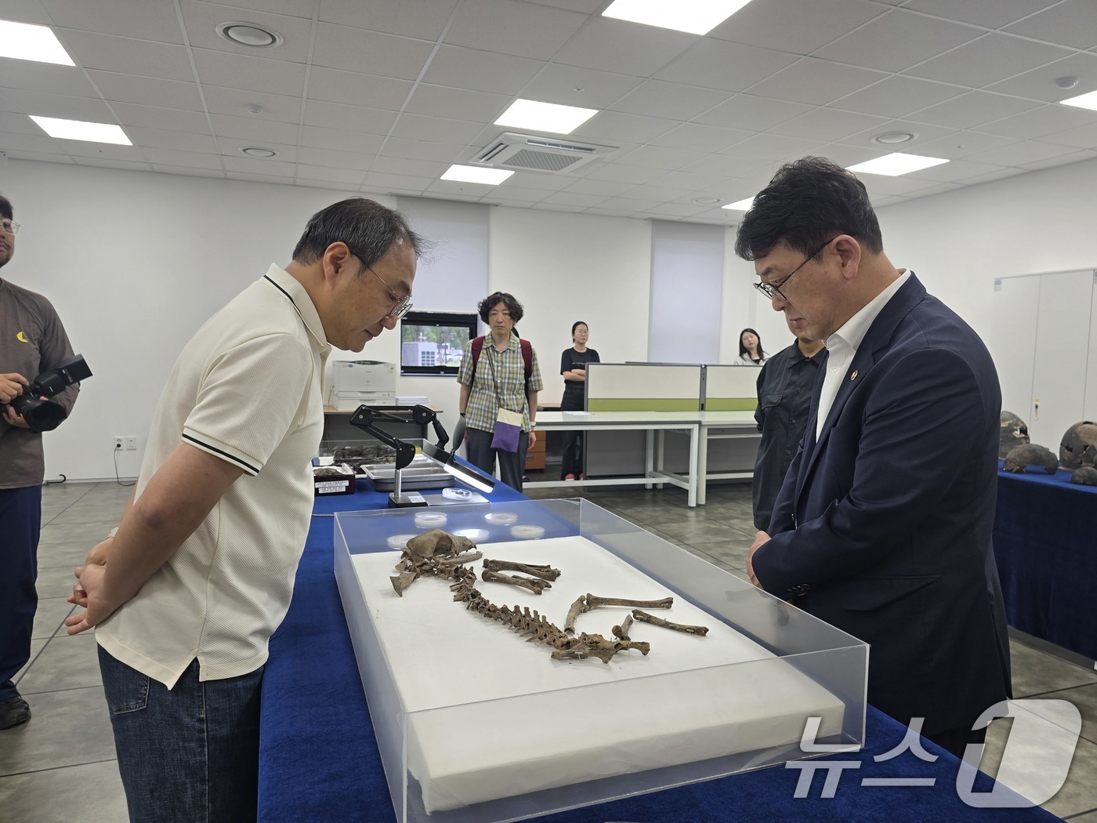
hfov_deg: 73.9
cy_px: 412
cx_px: 548
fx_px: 729
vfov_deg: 58.9
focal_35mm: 23
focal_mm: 6.3
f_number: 1.7
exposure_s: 1/120
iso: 40
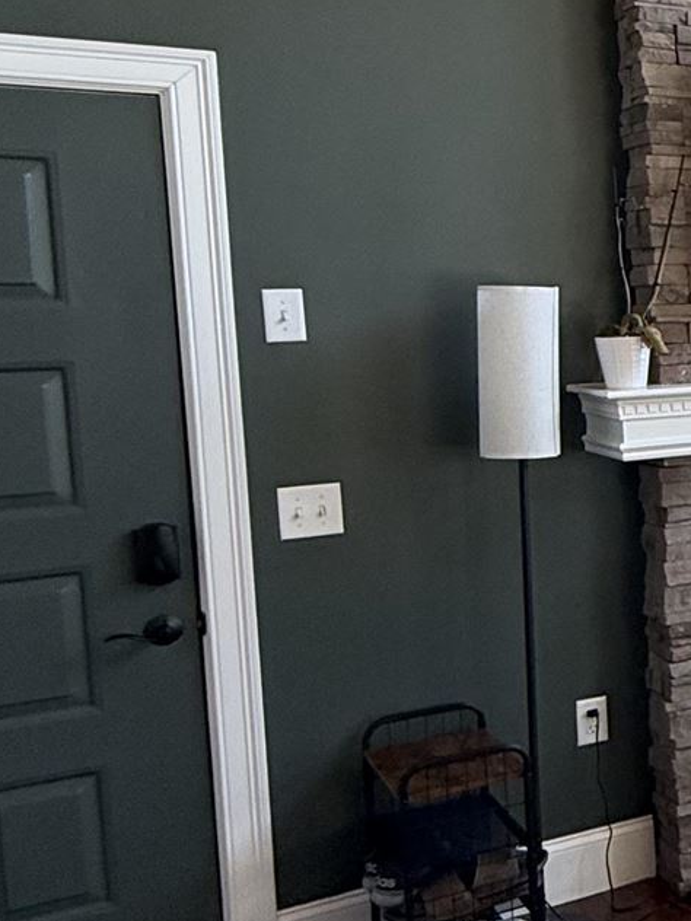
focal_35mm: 51
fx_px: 1357
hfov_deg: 20.6
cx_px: 1227
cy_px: 407
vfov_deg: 37.4
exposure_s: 1/99
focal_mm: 2.22
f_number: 2.2
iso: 125
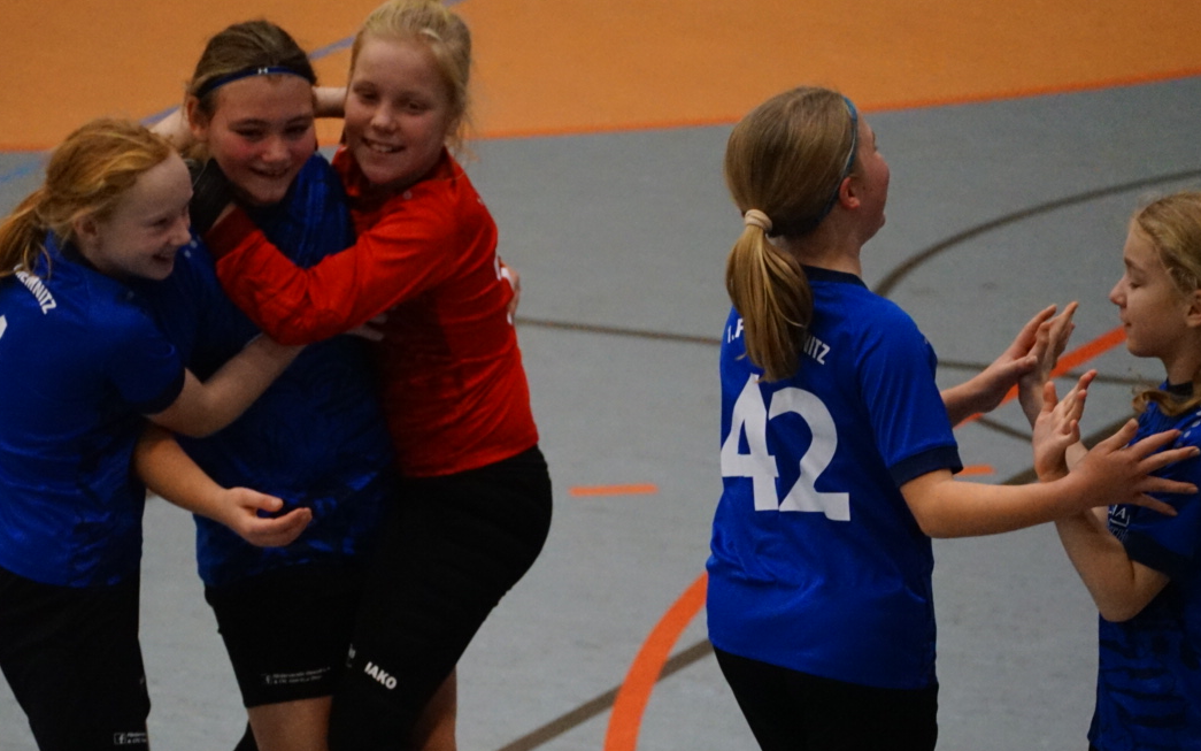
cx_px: 562
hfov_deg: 5.4
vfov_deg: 3.4
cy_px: 576
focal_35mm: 388
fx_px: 12699
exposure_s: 1/750
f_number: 5.6
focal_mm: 246
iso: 6400
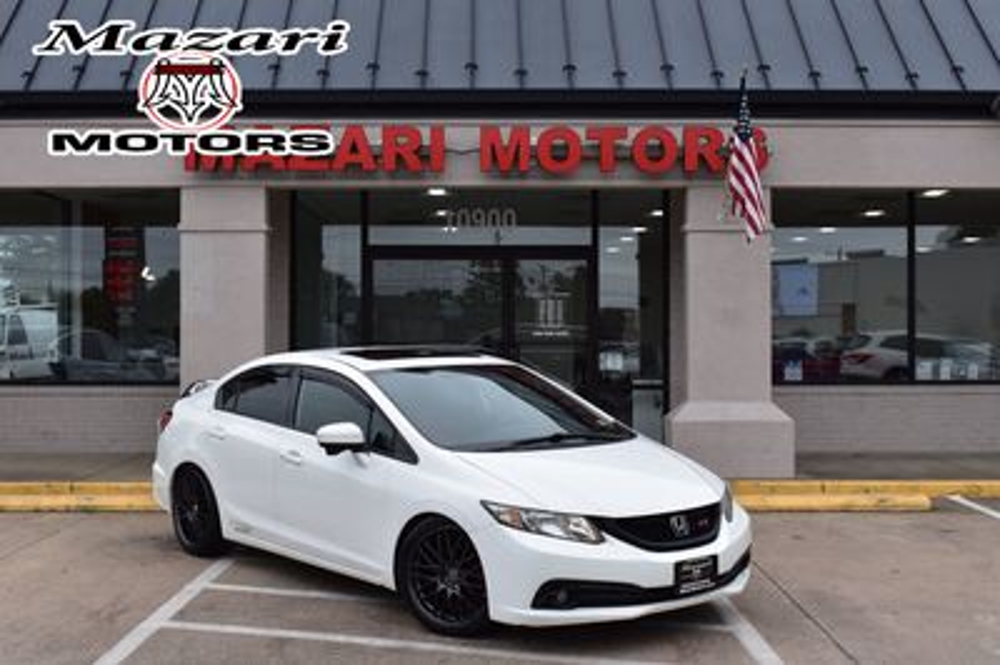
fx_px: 1249
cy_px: 332
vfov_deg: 29.8
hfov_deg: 43.6
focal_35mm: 45
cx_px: 500
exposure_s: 1/320
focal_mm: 30
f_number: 11
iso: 400
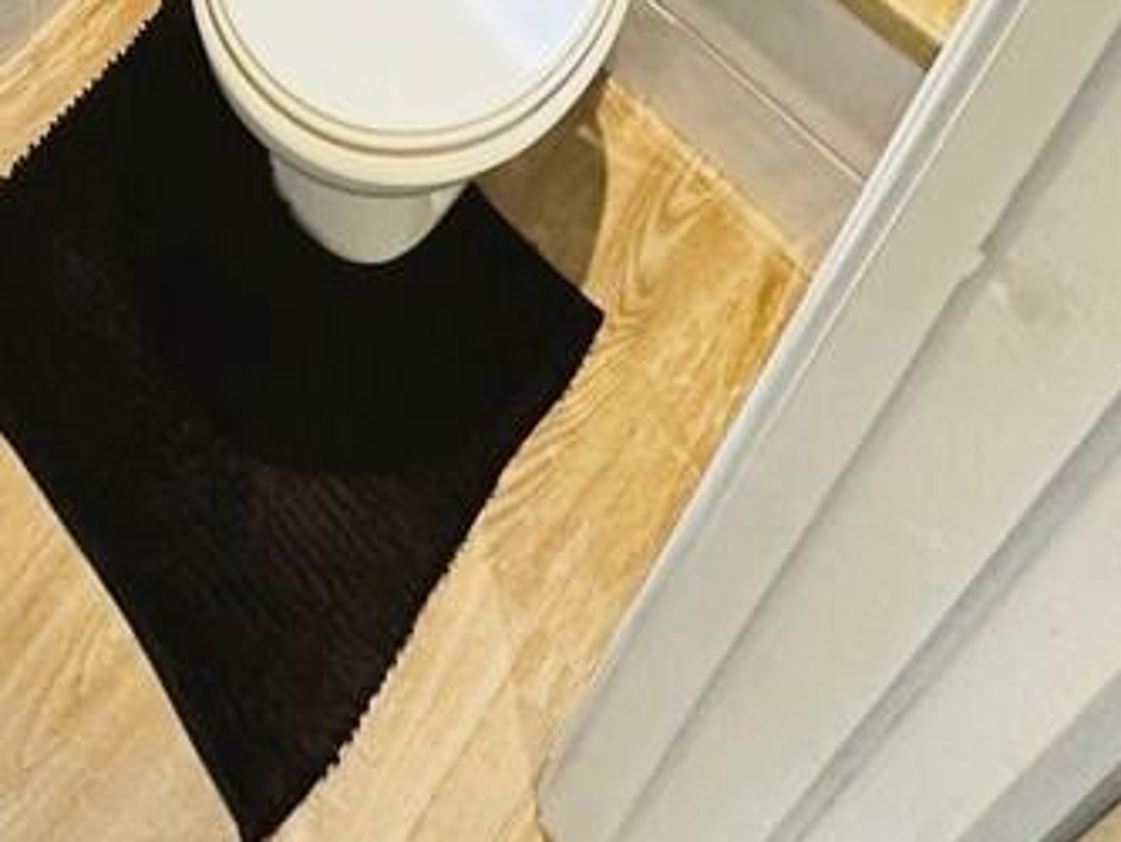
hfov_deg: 39.7
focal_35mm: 43
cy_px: -389
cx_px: 54
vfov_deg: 25.9
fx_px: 1393
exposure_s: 1/100
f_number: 2.2
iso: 200
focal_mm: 2.22
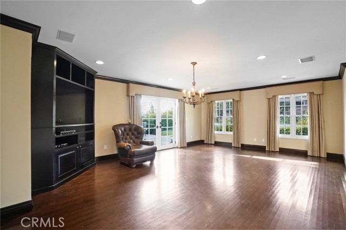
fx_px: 154
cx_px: 173
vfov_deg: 73.7
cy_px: 115
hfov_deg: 96.8
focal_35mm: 16
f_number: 11
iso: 12800
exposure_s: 1/30
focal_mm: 16
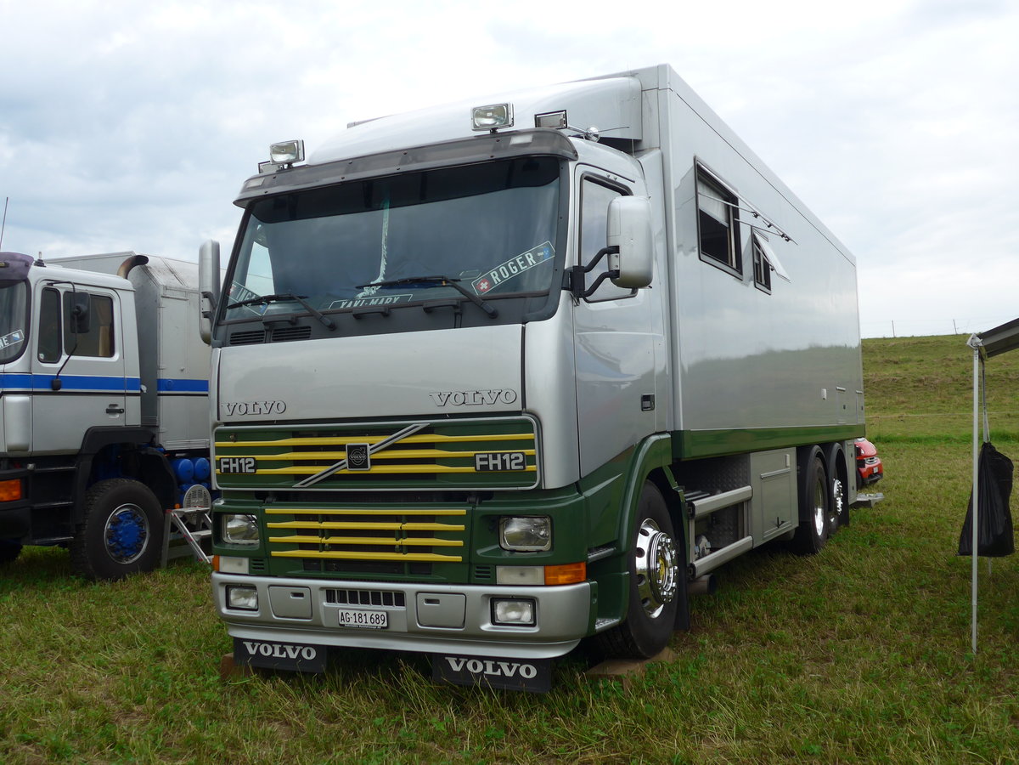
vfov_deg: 39.7
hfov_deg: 51.4
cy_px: 382
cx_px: 510
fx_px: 1060
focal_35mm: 36
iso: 80
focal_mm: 7.5
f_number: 2.8
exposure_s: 1/400
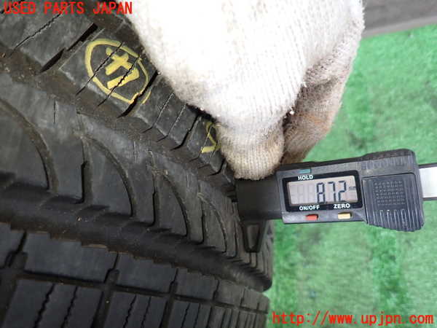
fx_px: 316
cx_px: 218
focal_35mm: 25
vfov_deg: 54.9
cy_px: 164
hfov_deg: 69.4
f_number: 2
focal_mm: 4.5
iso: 200
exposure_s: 1/60
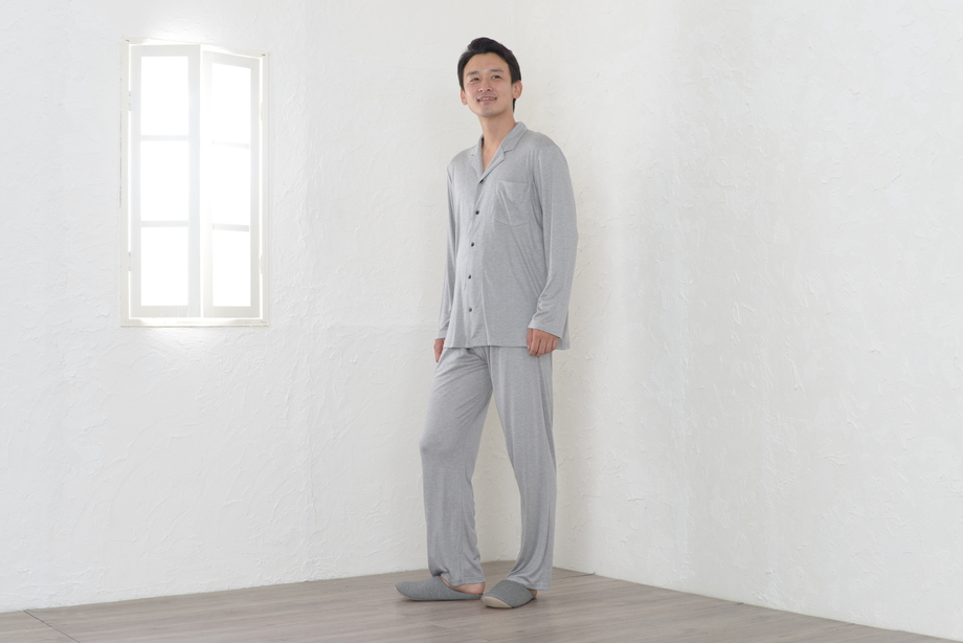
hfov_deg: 39.6
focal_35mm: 50
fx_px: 1338
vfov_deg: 27.0
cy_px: 322
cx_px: 482
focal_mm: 50
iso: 320
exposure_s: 1/125
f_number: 5.6
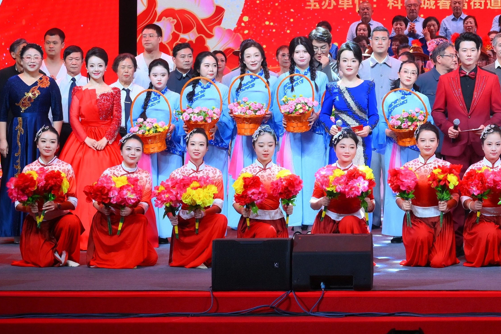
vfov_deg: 8.6
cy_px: -113
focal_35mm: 158
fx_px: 2199
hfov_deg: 12.8
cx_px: 502
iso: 250
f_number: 4
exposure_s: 1/125
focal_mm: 57
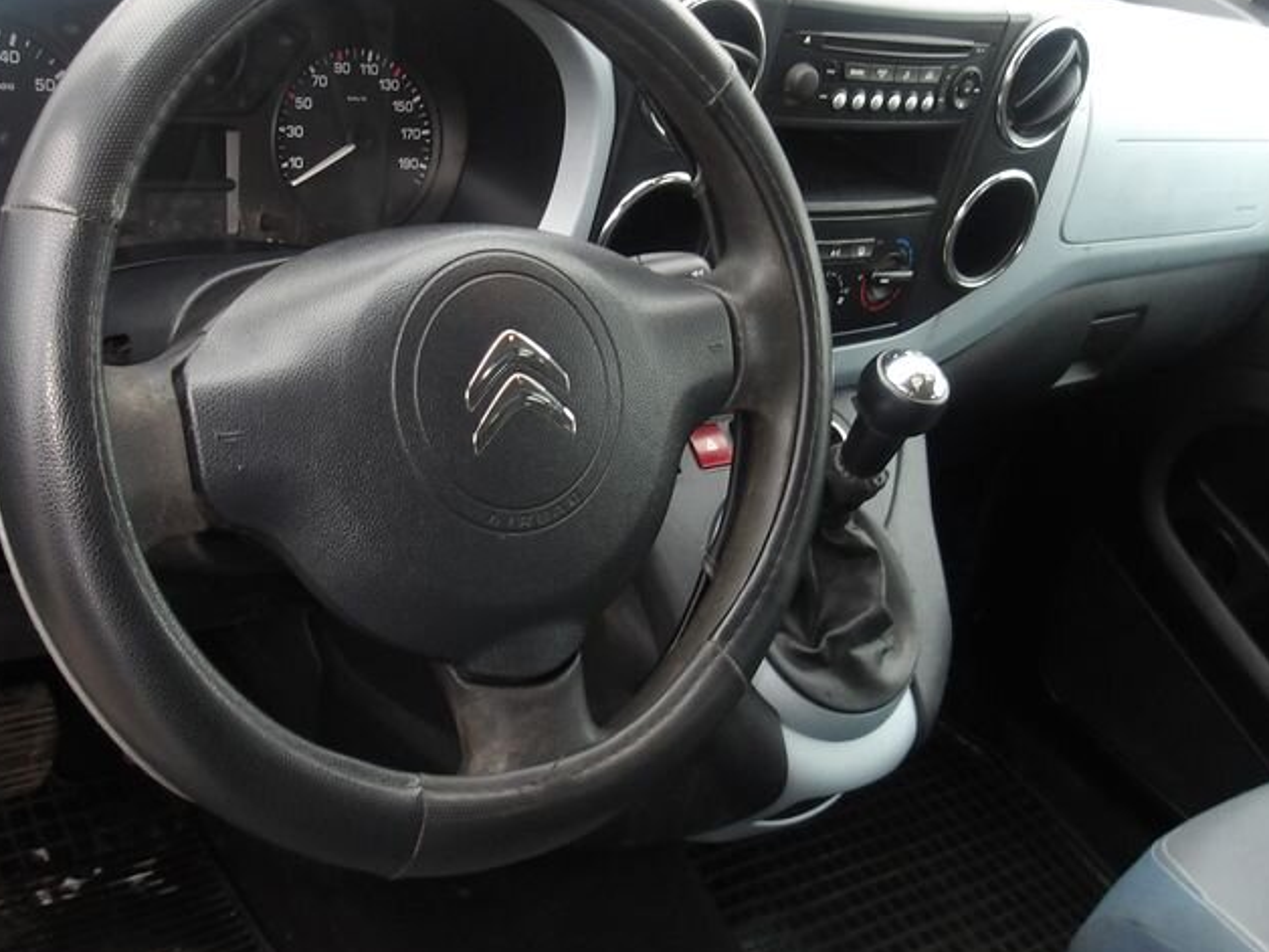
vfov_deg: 32.8
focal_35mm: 44
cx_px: 586
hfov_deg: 42.9
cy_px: 398
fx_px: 1613
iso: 200
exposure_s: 1/15
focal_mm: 4.9
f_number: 3
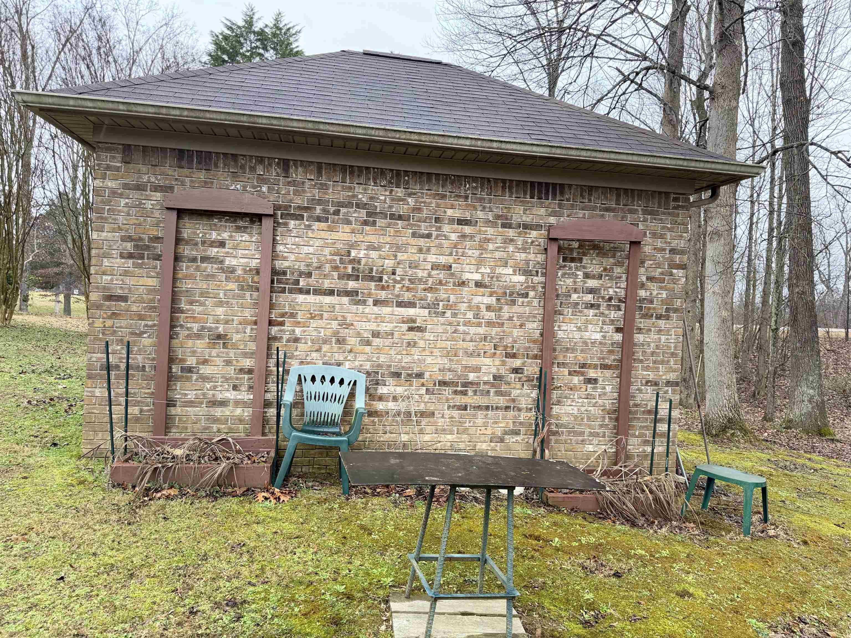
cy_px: 319
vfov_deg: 56.8
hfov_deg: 71.6
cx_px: 426
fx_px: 590
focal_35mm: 24
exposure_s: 1/177
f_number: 1.78
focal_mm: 6.76
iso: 64
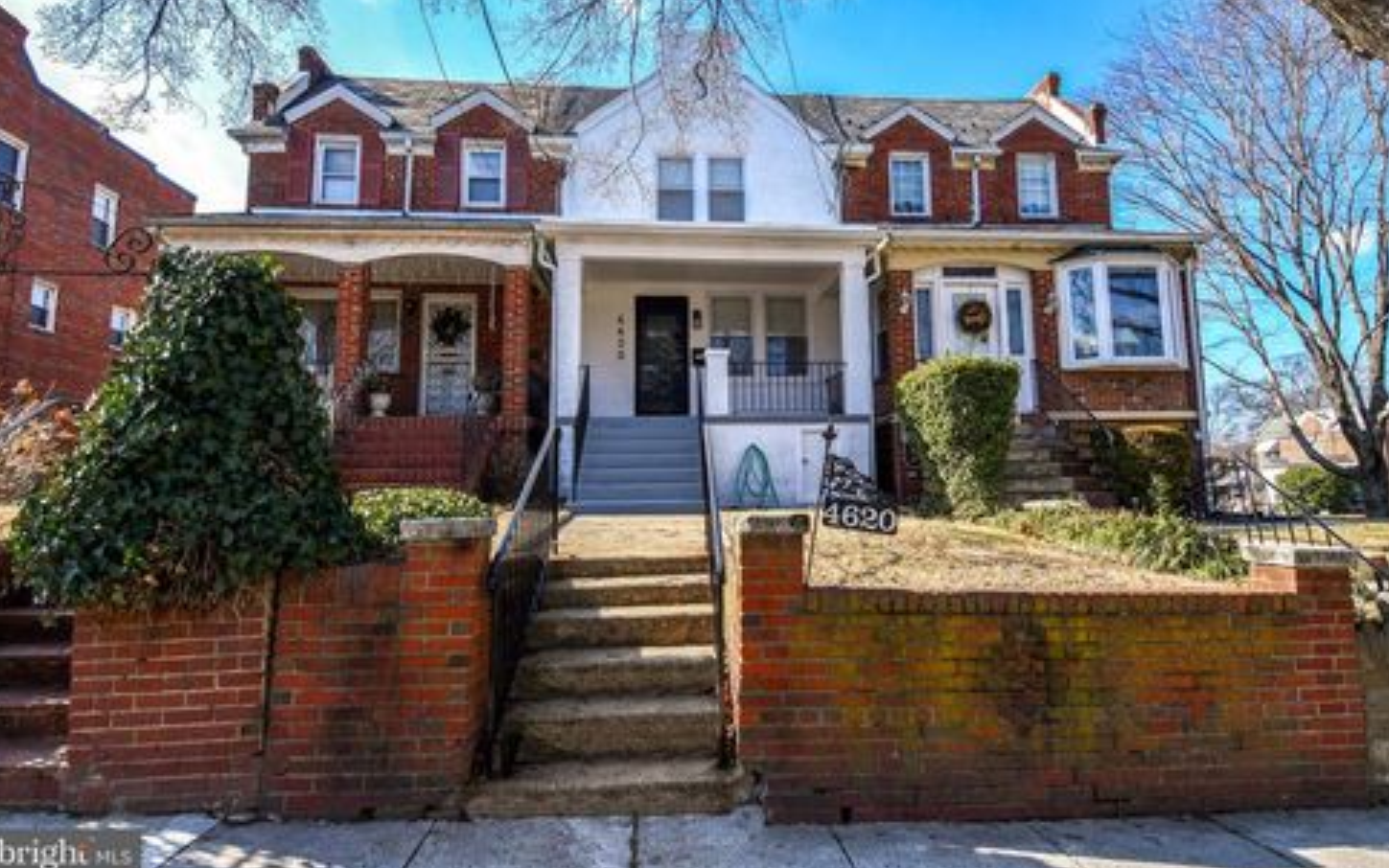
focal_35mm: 19
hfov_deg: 88.0
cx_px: 705
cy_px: 401
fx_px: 719
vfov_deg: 62.2
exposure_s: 1/250
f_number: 8
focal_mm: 12
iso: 180
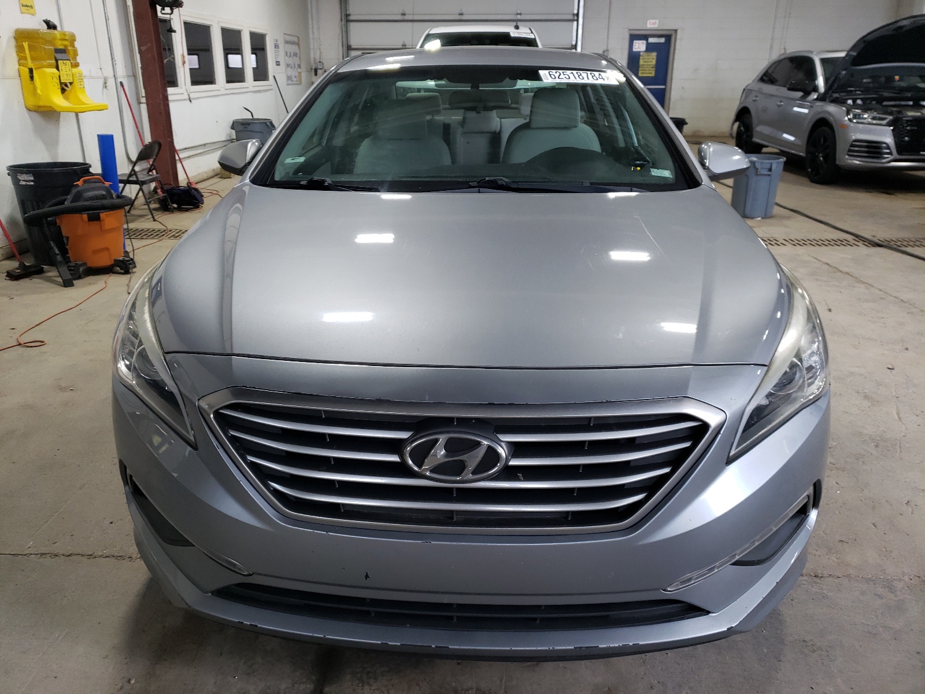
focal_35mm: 26
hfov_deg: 67.3
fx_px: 695
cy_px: 347
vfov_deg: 53.1
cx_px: 462
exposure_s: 1/120
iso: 84
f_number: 1.5
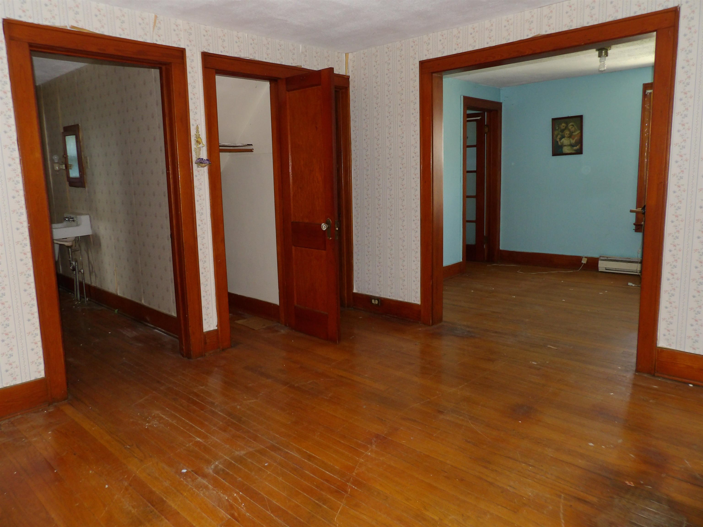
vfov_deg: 56.8
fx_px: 487
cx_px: 352
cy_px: 264
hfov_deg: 71.6
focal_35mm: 24
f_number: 3.2
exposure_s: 1/30
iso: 200
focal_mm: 4.3
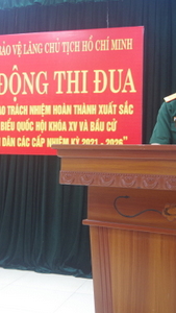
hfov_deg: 22.0
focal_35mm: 54
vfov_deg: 38.5
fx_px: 448
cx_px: 40
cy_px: 149
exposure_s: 1/50
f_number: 4
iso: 800
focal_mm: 21
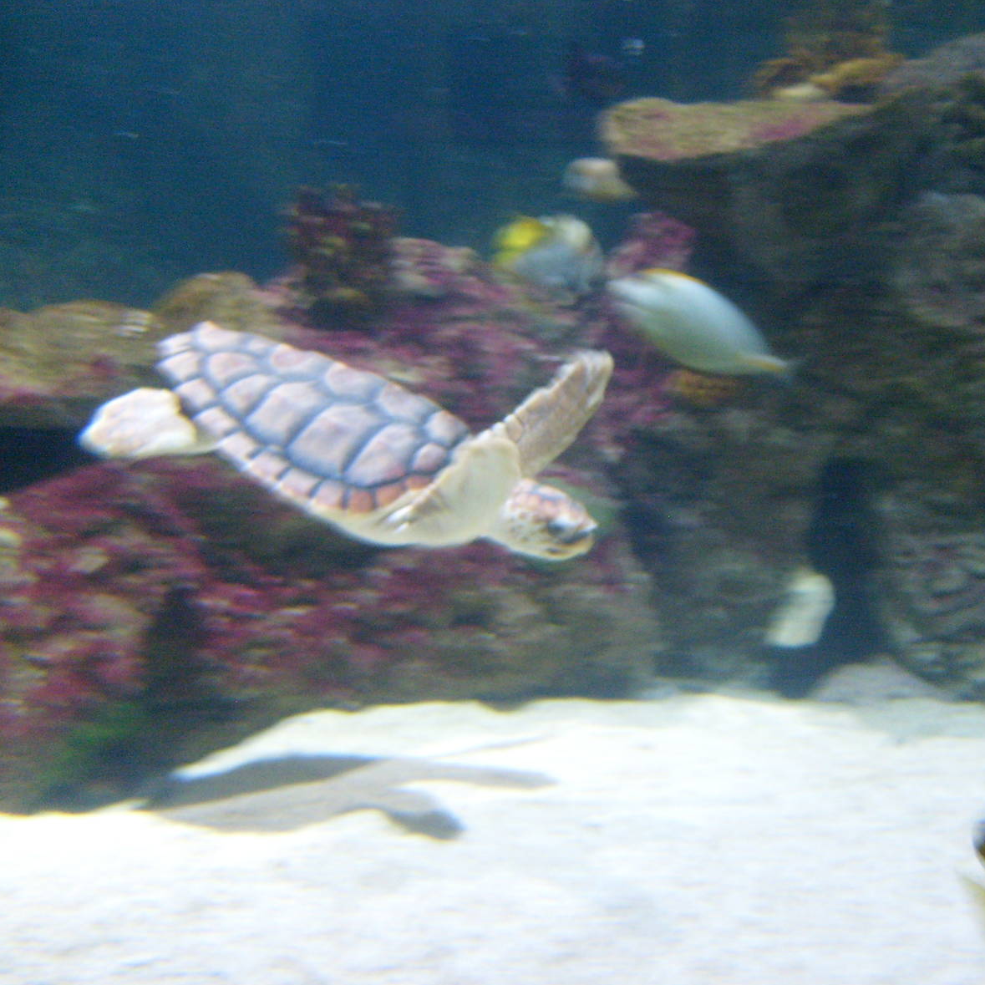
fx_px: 1352
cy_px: 490
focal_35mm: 42
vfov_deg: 40.0
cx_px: 642
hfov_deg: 39.6
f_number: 2.8
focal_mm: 5.8
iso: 200
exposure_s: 1/10
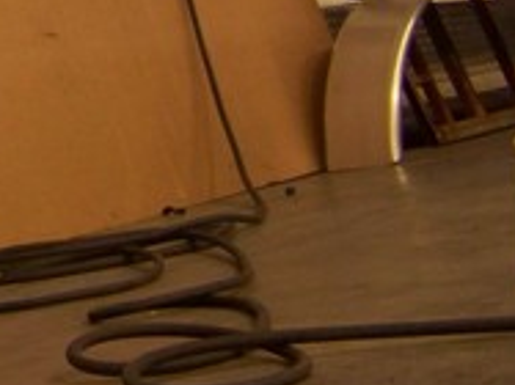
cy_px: -301
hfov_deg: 13.3
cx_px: -383
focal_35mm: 135
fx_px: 2007
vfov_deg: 10.4
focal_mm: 5.85
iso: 200
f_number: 2.8
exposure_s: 1/30
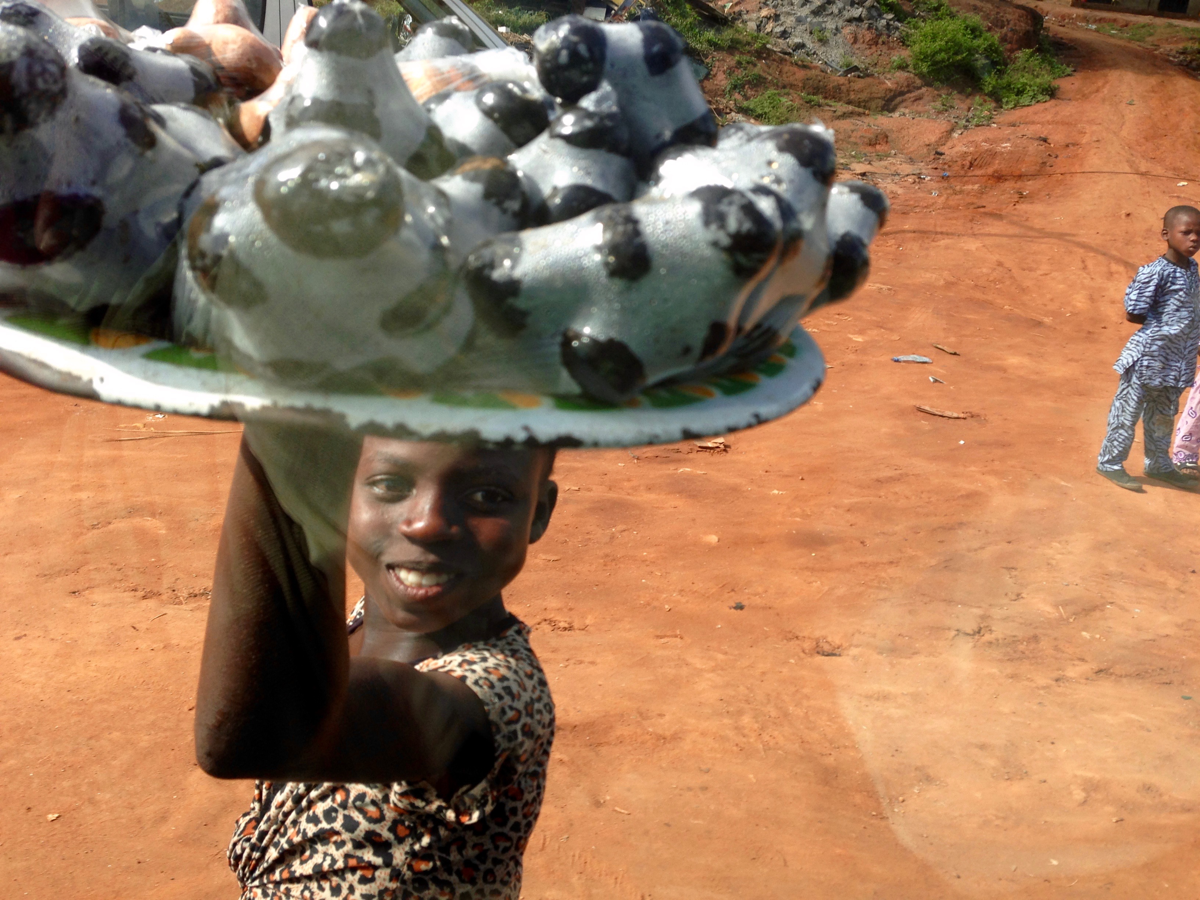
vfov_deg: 42.9
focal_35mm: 33
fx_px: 1144
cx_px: 600
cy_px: 450
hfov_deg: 55.4
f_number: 2.4
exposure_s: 1/753
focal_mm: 4.12
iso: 50
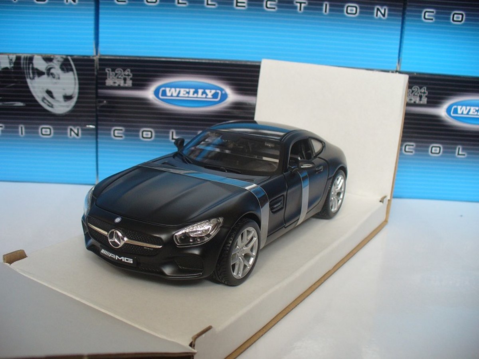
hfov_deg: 50.1
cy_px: 180
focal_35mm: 37
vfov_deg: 38.7
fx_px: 512
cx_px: 240
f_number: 2.8
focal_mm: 6.1
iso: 100
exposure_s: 1/60
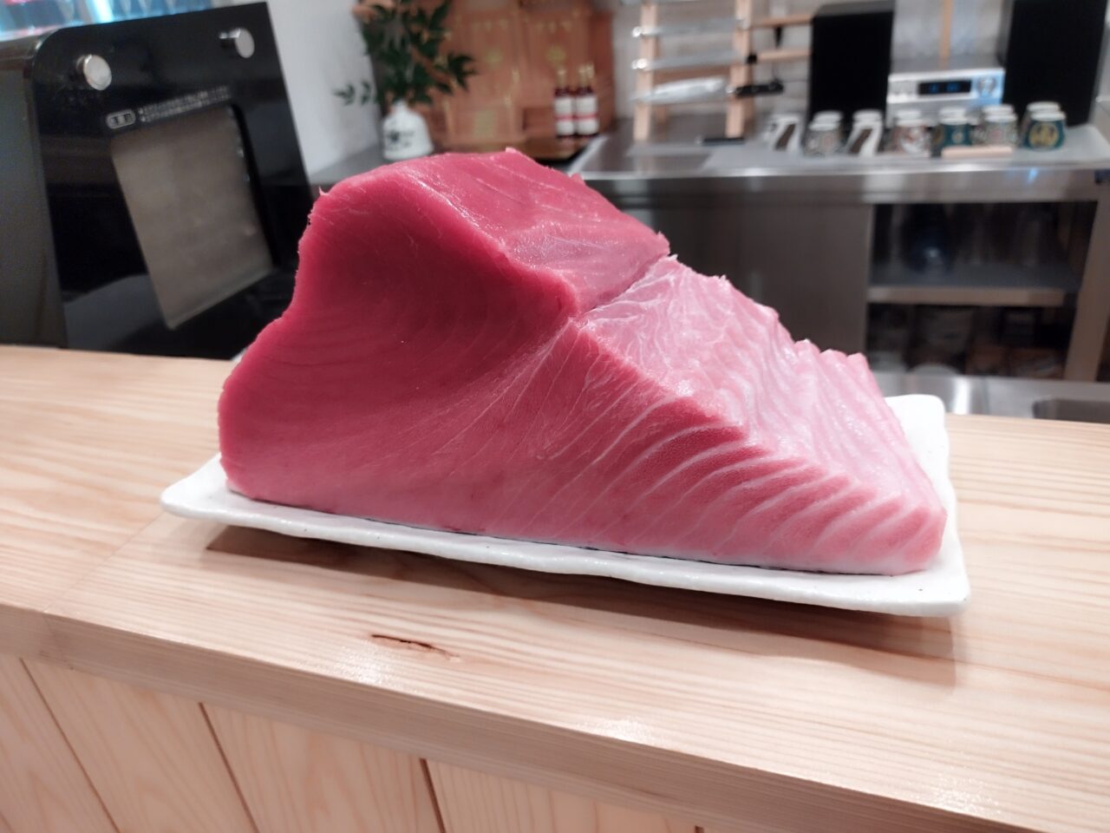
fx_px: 866
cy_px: 416
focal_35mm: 27
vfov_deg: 51.4
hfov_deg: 65.3
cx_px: 555
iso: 192
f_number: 1.79
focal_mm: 4.7
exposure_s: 1/33.3
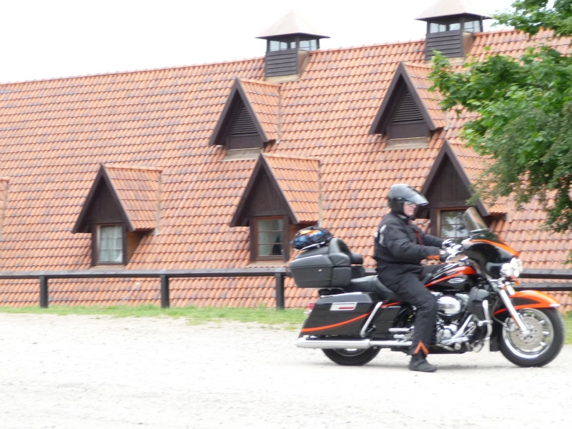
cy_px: 214
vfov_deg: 13.0
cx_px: 286
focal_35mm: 114
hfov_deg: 17.3
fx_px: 1884
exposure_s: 1/250
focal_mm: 17.5
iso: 200
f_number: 4.7
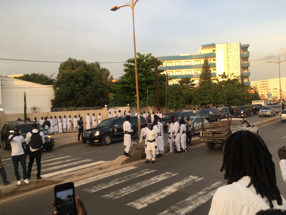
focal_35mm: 29
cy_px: 108
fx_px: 240
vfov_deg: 48.2
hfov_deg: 61.7
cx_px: 143
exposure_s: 1/100
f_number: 2.2
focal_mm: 4.15
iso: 25
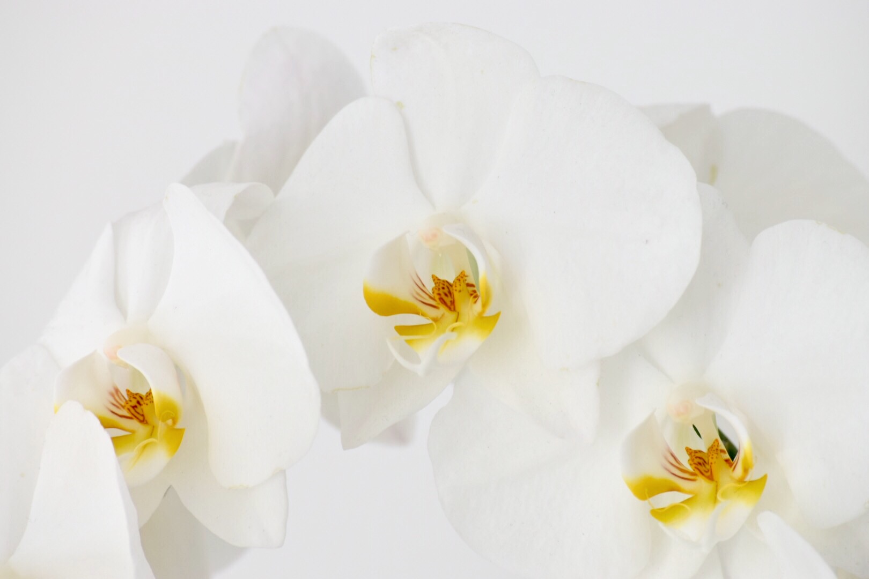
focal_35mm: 248
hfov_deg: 8.3
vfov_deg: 5.6
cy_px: 290
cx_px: 434
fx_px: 5974
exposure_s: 1/10
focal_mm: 165
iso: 100
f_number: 8
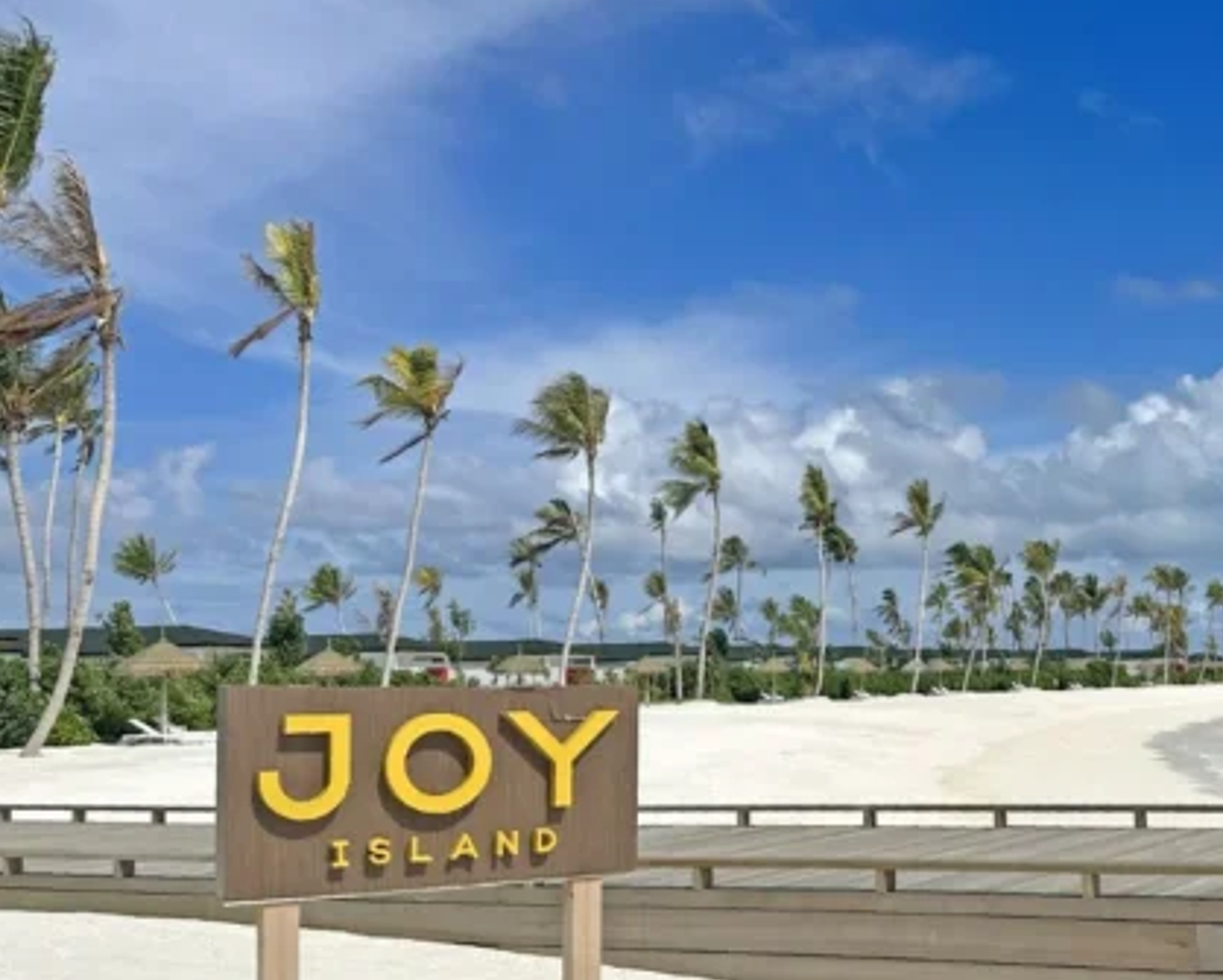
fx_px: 1558
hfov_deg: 40.1
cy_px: 632
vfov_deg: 34.7
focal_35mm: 43
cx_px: 1071
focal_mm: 6.86
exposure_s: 1/13699
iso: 80
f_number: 1.78
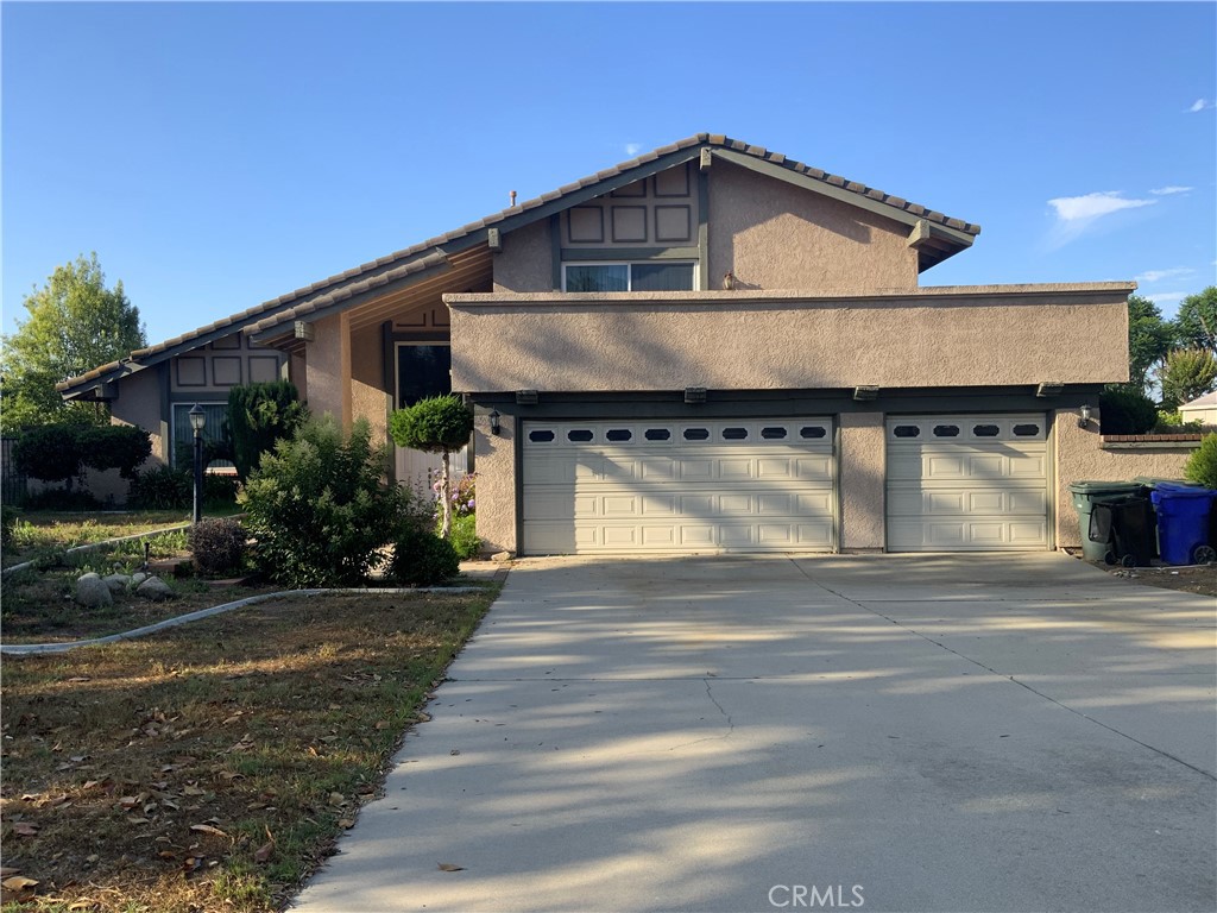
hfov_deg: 61.7
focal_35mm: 29
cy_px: 456
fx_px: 1020
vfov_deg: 48.2
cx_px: 608
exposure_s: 1/944
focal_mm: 3
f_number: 1.8
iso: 16
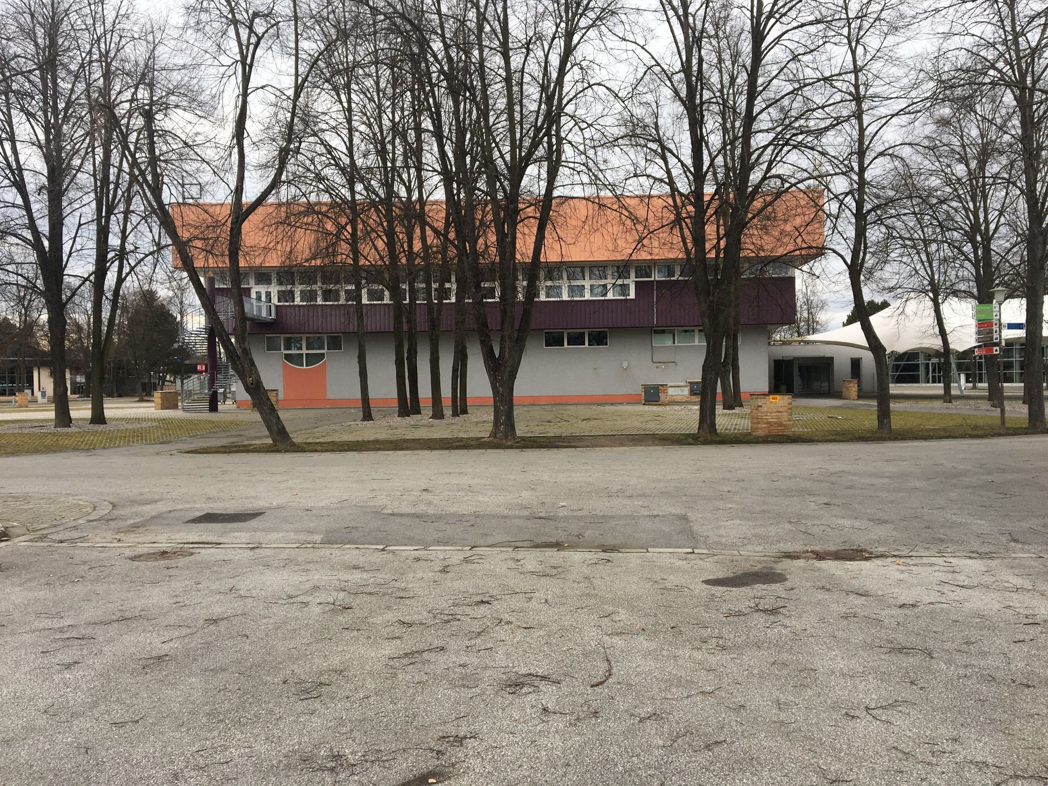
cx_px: 524
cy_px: 393
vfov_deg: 48.2
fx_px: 878
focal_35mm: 29
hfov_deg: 61.7
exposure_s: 1/319
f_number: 2.2
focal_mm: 4.15
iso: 25
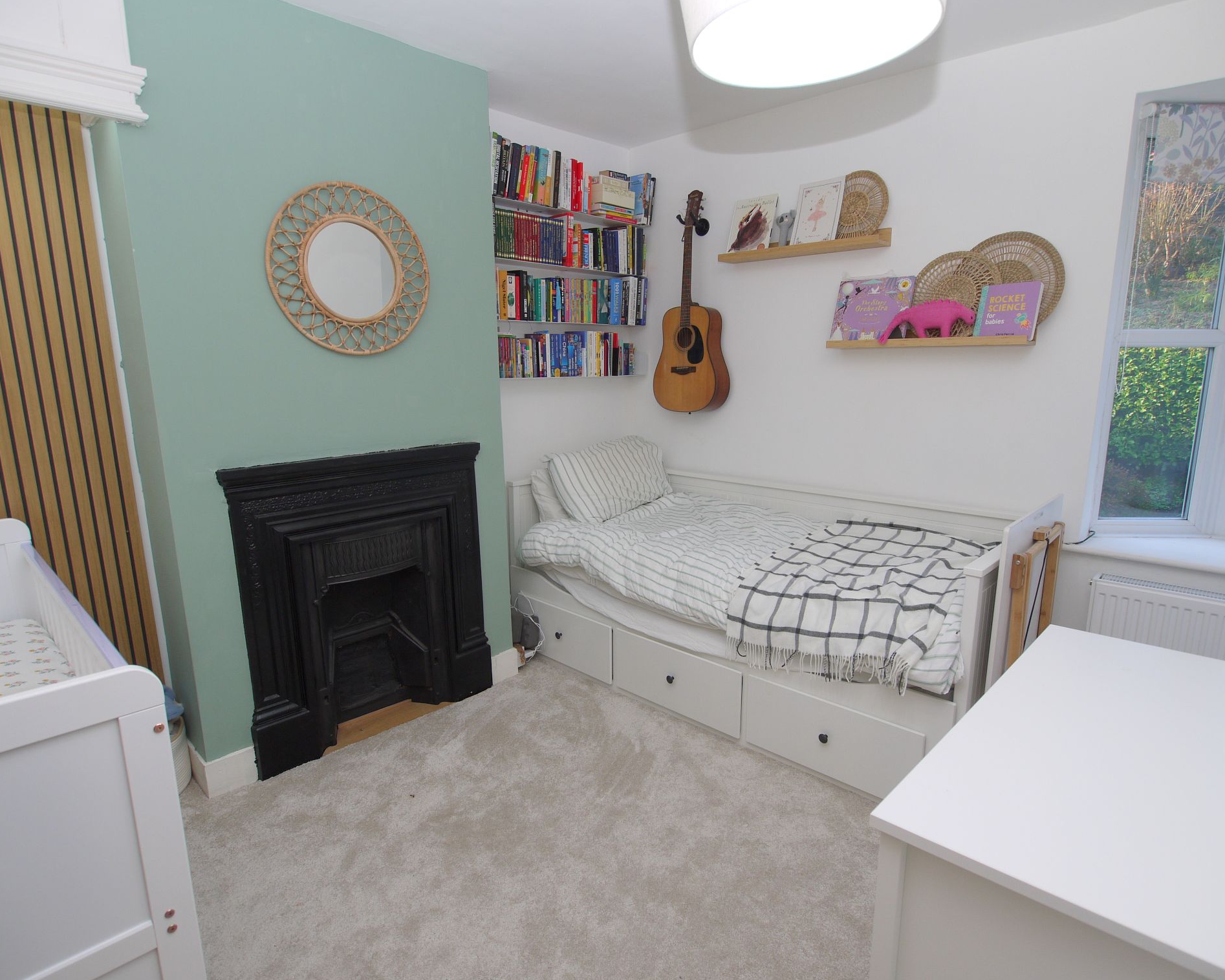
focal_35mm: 19
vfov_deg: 70.8
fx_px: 689
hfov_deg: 83.2
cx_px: 637
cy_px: 495
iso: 100
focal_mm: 9
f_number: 4
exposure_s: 1/60
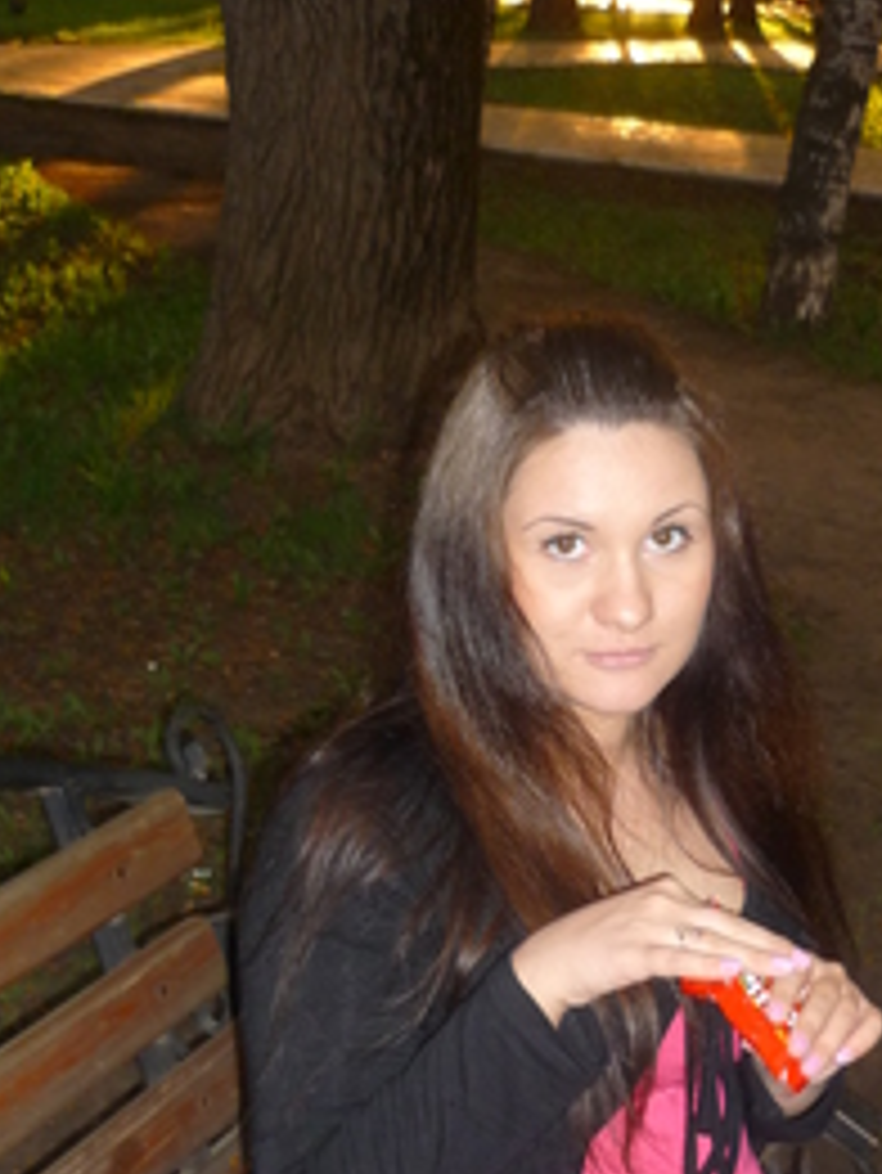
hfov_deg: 25.5
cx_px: 608
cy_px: 765
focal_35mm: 57
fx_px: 1935
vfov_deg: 33.5
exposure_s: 1/30
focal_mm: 5.5
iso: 200
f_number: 2.8
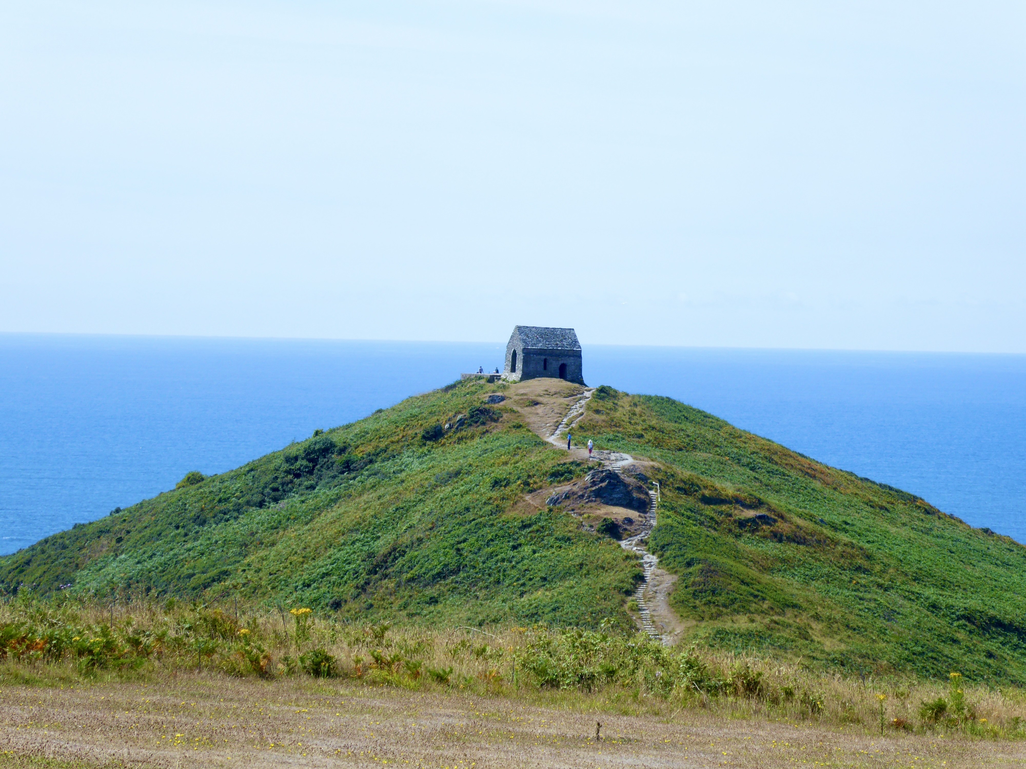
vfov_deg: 11.0
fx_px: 4001
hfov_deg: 14.6
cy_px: 384
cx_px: 513
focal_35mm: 135
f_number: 5.3
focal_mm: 24.2
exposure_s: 1/320
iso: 80
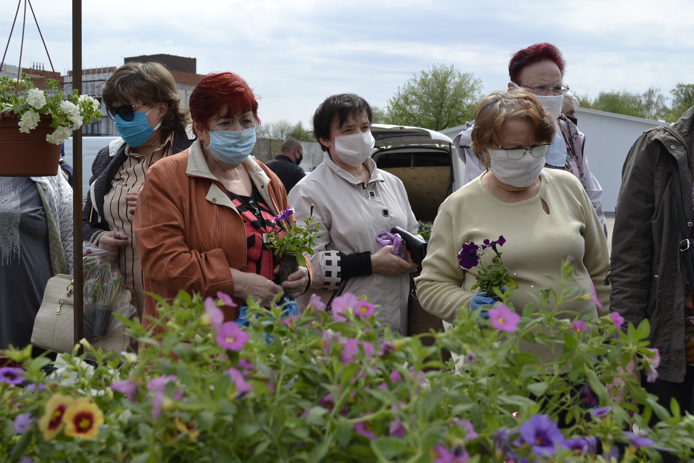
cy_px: 232
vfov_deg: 26.5
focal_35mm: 51
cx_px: 347
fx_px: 983
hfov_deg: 38.9
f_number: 7.1
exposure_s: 1/200
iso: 100
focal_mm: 34
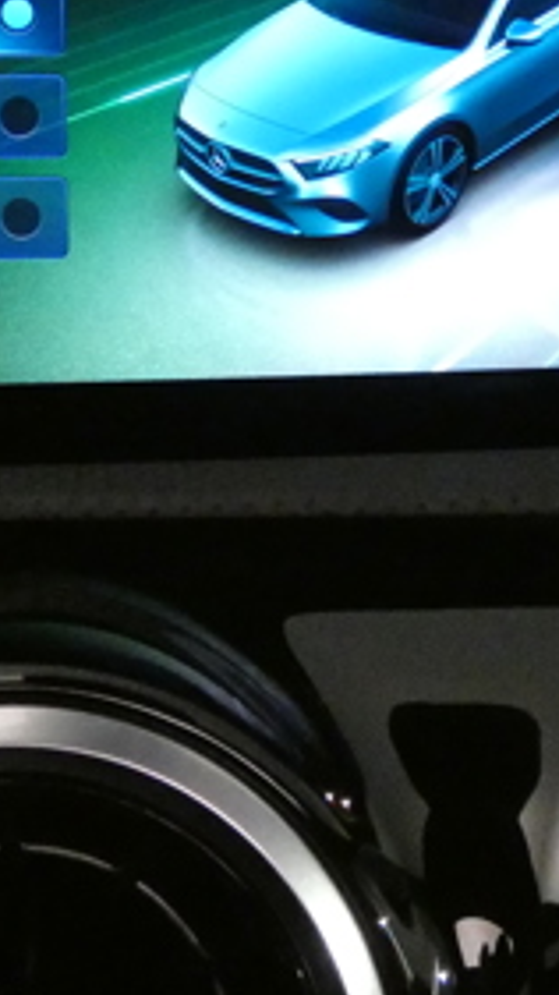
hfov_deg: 19.4
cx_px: 244
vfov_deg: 33.2
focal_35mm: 62
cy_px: 255
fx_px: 1634
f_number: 2.8
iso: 1250
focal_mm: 3.6
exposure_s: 1/60
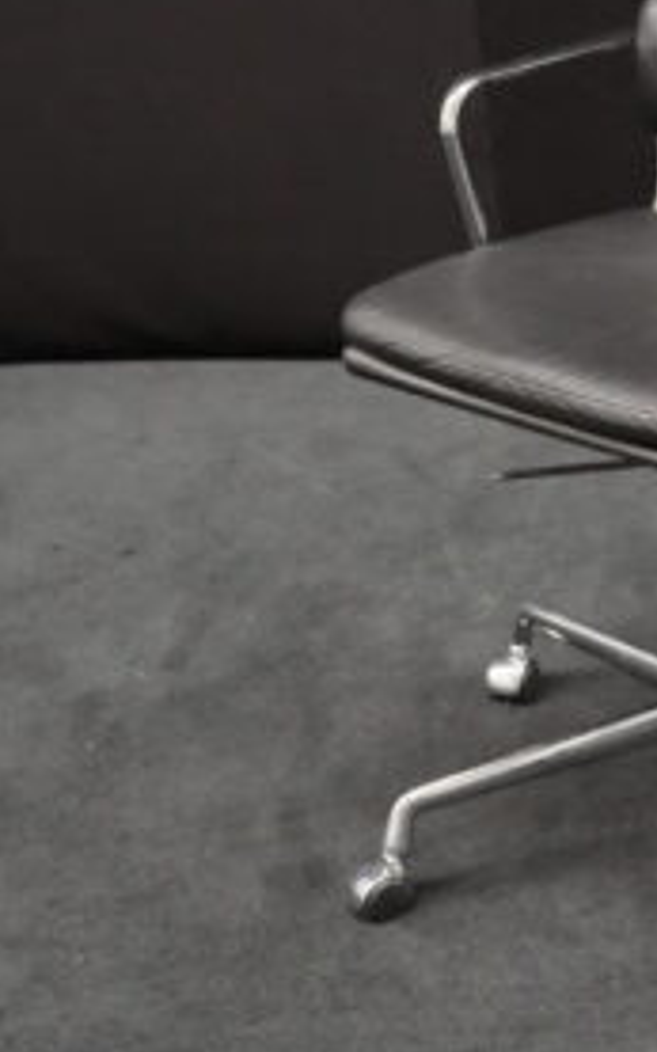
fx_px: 2150
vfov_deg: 27.4
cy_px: 403
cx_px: 767
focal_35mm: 75
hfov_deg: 16.7
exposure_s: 1/100
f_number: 4
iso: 12800
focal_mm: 34
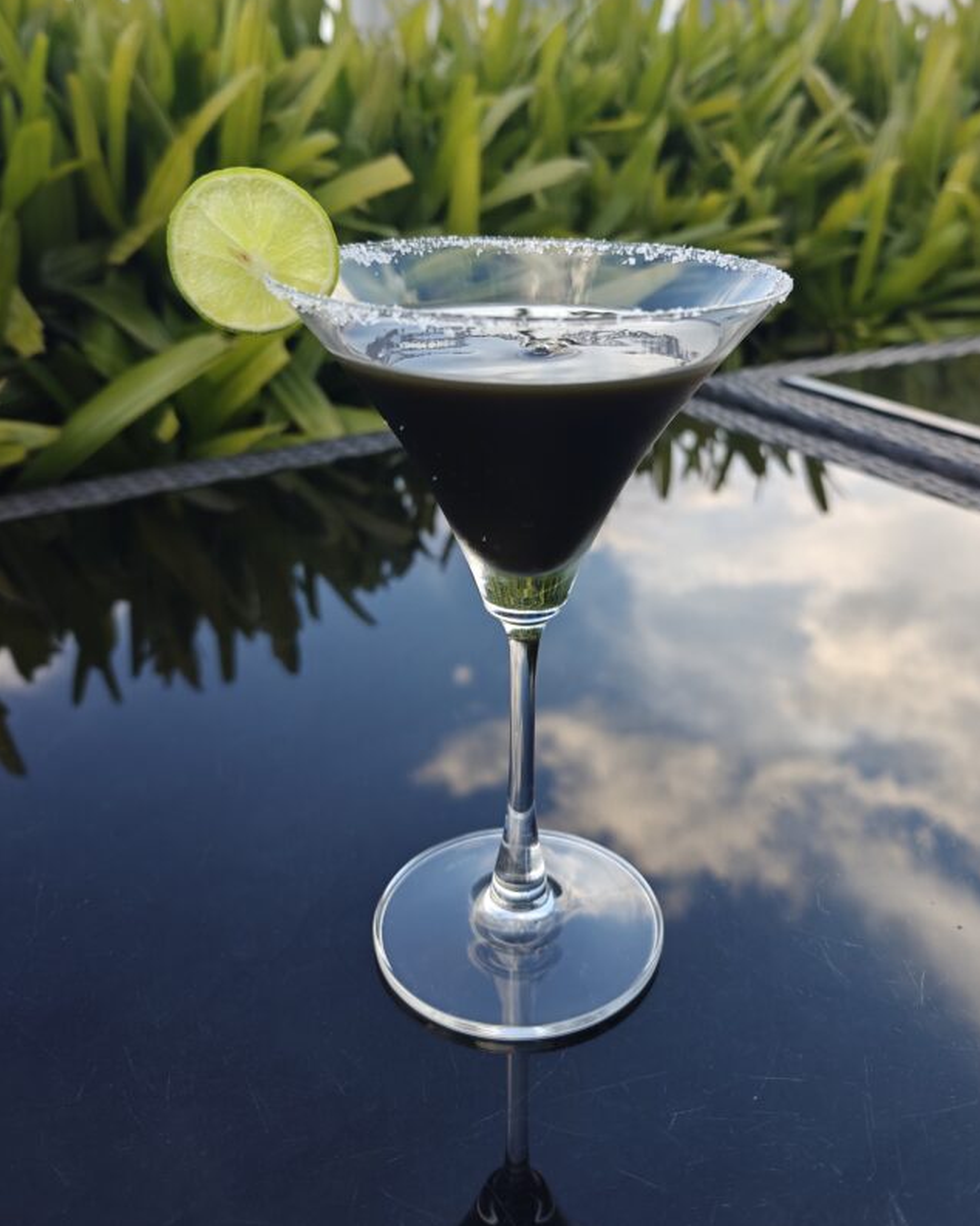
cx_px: 543
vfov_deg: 59.8
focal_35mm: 29
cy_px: 478
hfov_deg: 49.9
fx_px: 1052
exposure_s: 1/127
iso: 50
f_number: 1.6
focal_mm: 6.06
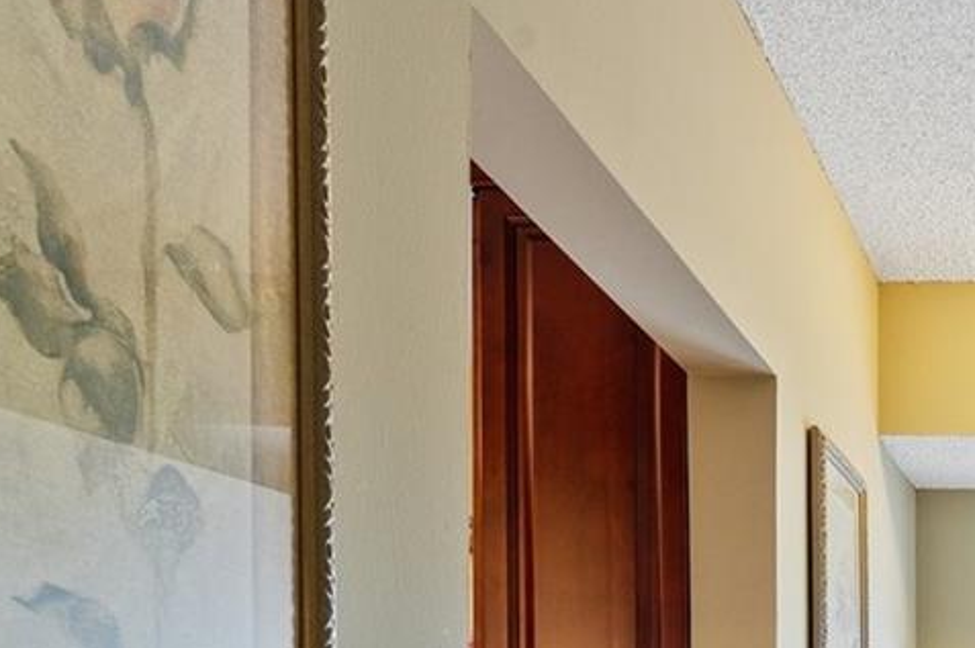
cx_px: 1177
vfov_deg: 24.1
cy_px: 896
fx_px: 1272
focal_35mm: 47
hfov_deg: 33.8
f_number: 8
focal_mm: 14
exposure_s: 1/5
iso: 200
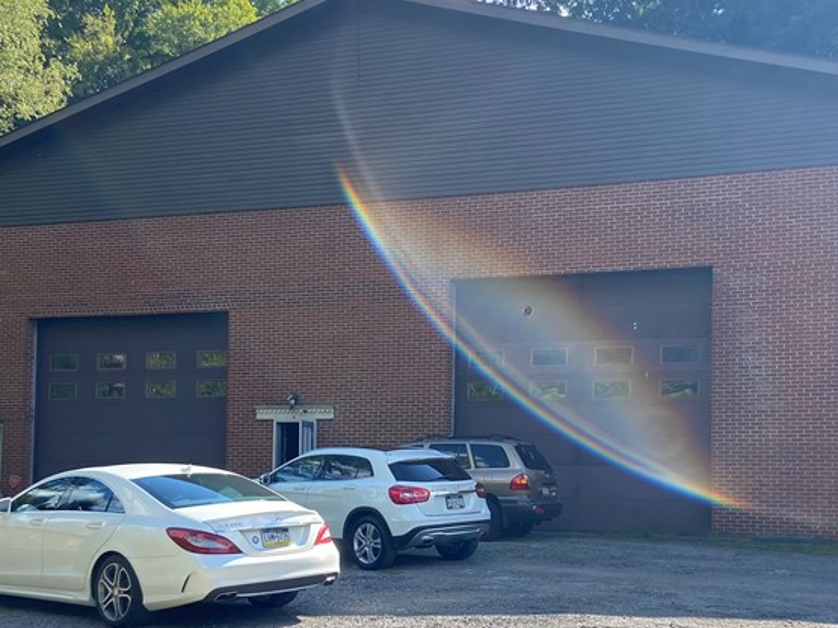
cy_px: 444
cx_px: 462
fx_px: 1162
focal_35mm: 48
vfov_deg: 29.9
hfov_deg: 39.6
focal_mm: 4.25
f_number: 1.8
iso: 32
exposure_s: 1/576
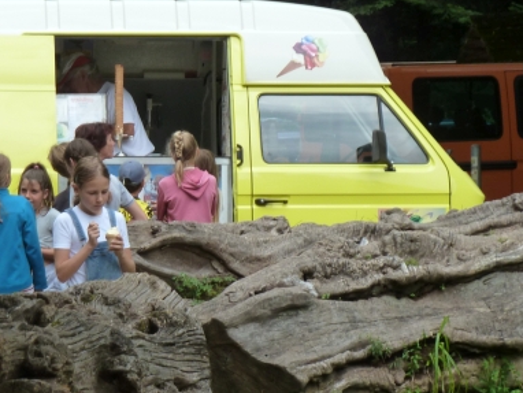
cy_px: 212
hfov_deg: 8.2
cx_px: 96
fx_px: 3643
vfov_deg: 6.2
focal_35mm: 241
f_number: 4.5
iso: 125
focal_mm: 22.5
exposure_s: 1/125
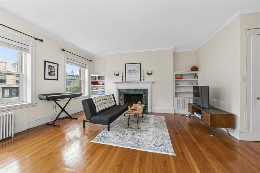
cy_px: 86
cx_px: 130
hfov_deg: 104.3
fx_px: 101
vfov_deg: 81.1
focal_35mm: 14
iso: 800
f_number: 5.6
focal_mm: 14
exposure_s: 1/100
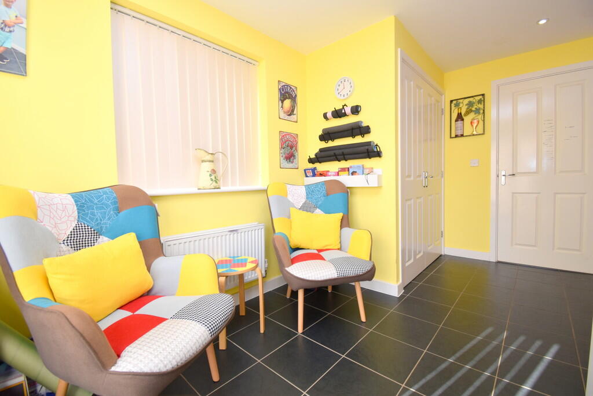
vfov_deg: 77.3
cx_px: 296
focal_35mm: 15
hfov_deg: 100.4
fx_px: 247
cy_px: 198
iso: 320
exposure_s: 1/200
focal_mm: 10
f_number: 5
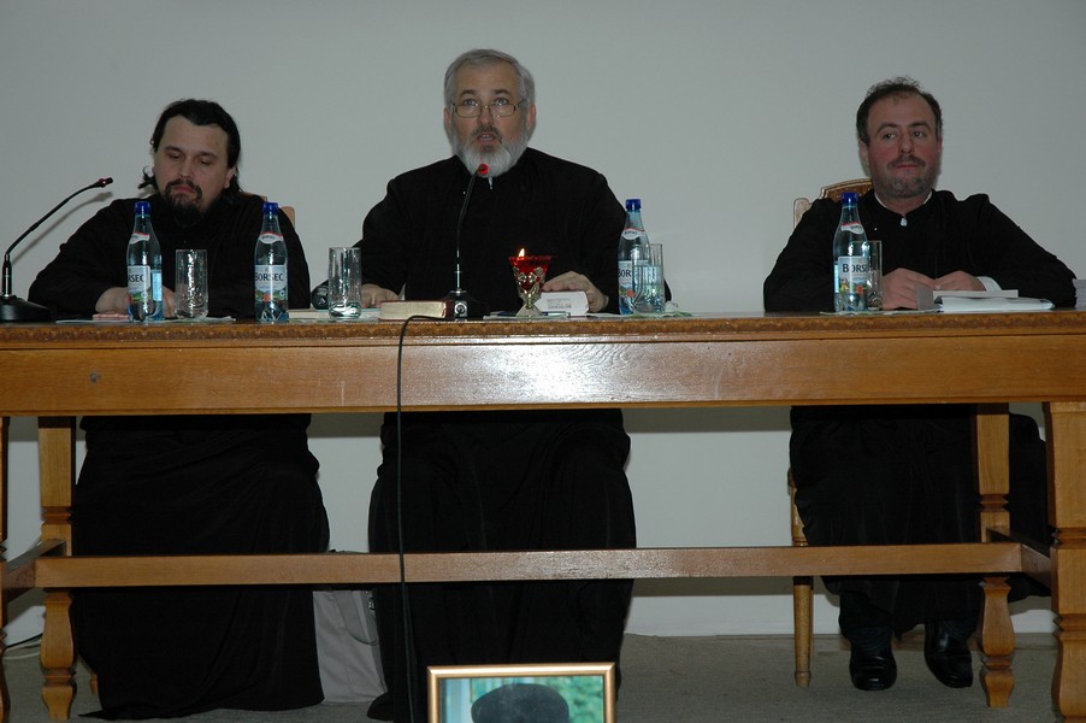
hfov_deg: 24.2
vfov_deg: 16.2
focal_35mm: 84
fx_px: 2532
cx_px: 543
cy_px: 362
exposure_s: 1/60
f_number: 4.5
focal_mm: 56
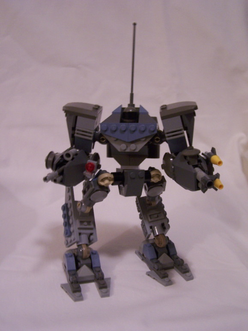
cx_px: 124
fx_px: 363
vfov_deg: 49.0
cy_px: 166
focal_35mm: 38
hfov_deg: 37.7
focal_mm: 6.3
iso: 140
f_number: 2.8
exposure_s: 1/8
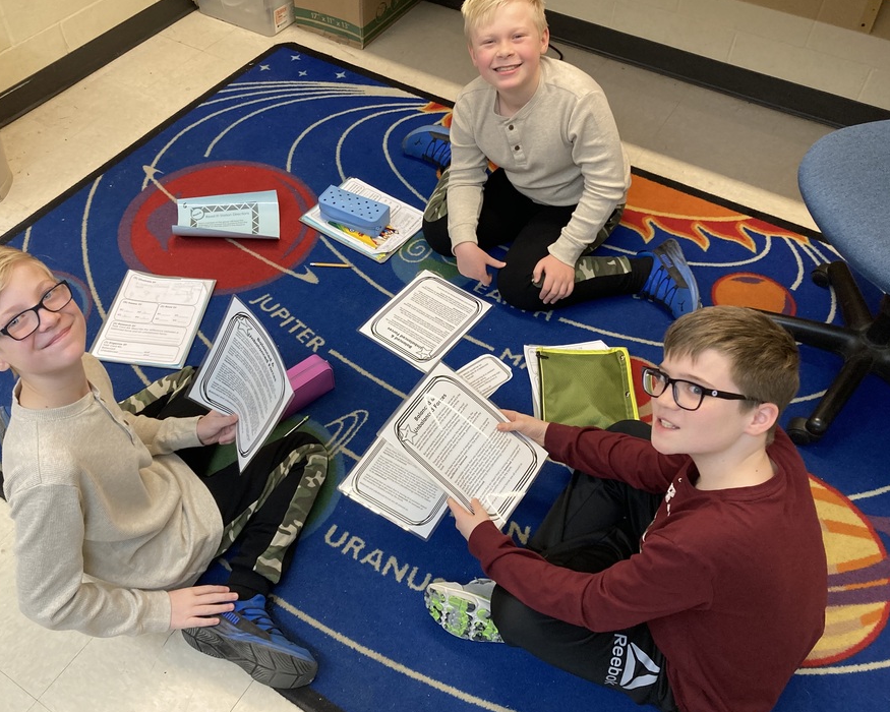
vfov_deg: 45.8
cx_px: 396
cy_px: 336
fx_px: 843
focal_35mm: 32
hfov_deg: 55.5
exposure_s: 1/60
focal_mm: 3.99
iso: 125
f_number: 1.8
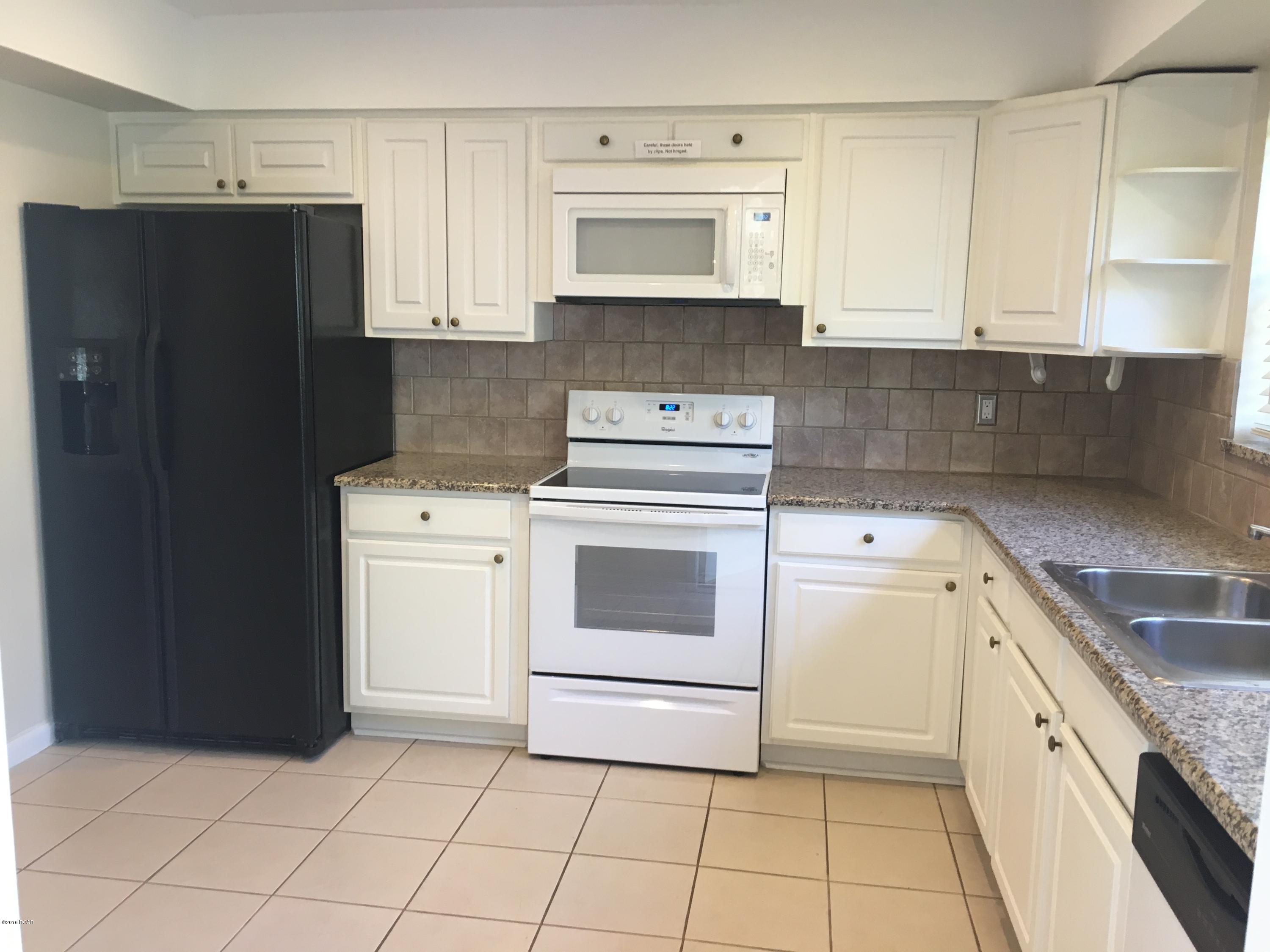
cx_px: 635
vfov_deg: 48.2
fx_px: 1064
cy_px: 476
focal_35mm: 29
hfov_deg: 61.7
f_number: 2.2
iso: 64
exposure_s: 1/30
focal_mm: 4.15
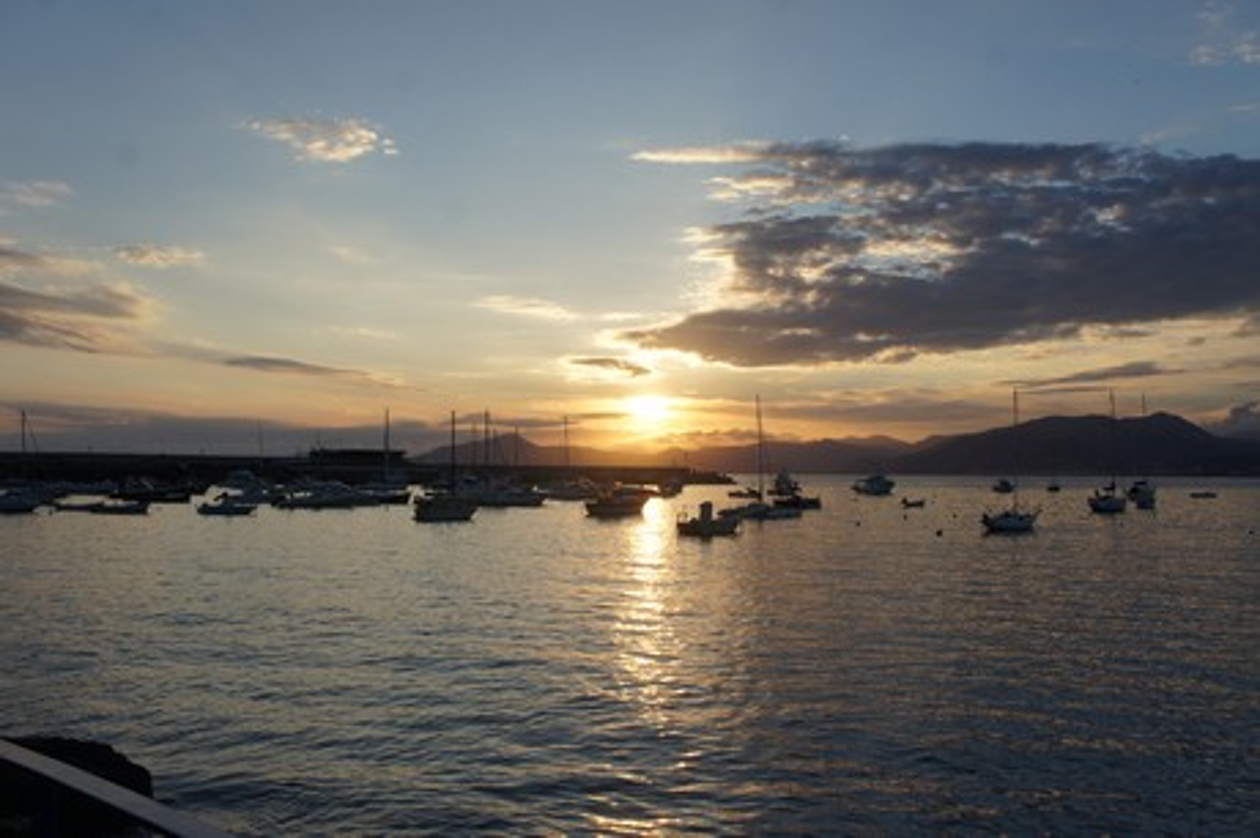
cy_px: 419
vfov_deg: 39.9
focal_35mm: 33
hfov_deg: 57.3
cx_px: 630
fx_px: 1154
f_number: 8
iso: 200
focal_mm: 22
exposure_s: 1/400
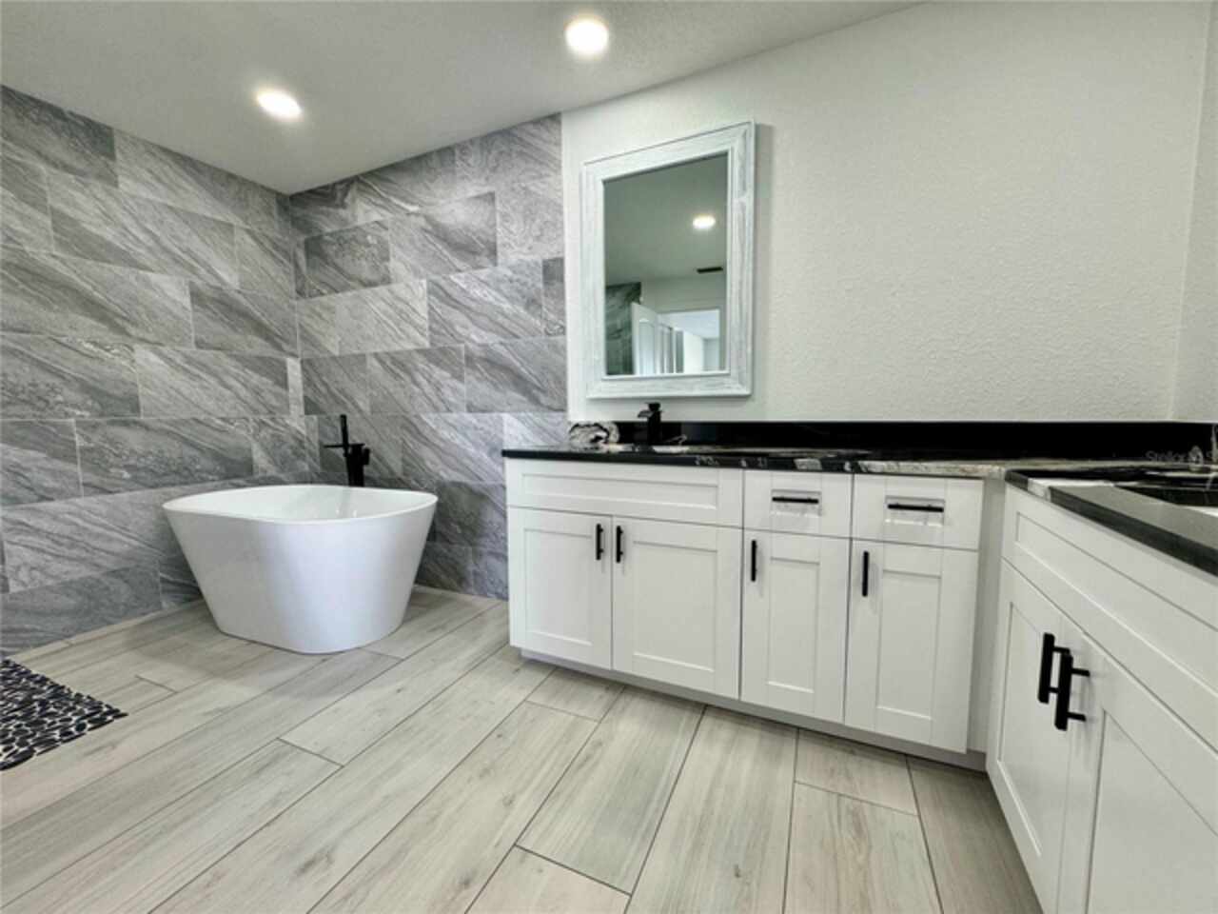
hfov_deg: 102.1
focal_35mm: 14
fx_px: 493
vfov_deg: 85.7
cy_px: 457
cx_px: 609
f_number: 2.2
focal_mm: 2.22
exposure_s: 1/120
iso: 160
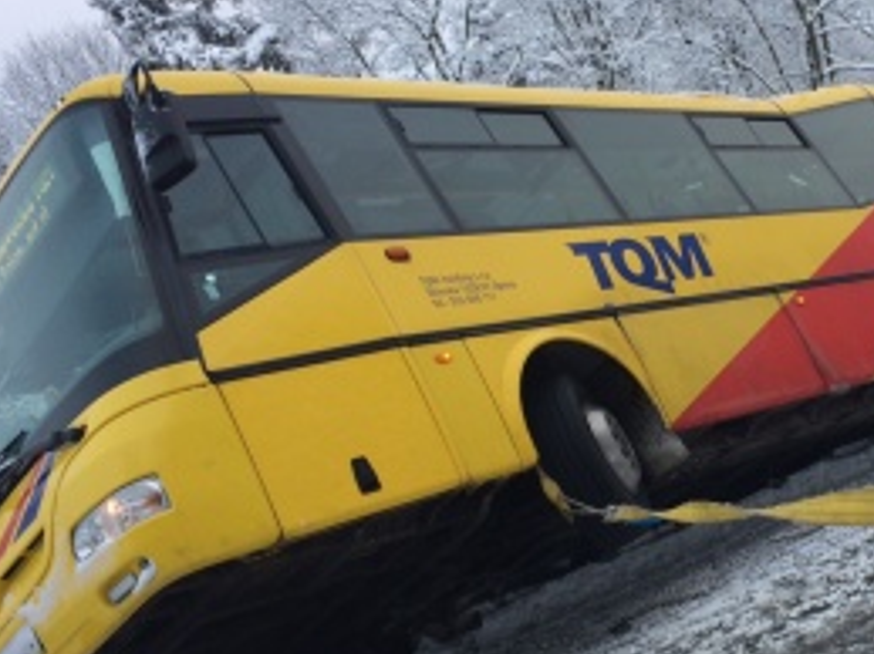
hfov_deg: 33.5
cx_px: 682
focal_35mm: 56
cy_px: 342
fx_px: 1413
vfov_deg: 26.1
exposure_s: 1/100
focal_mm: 4.15
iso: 40
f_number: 2.2
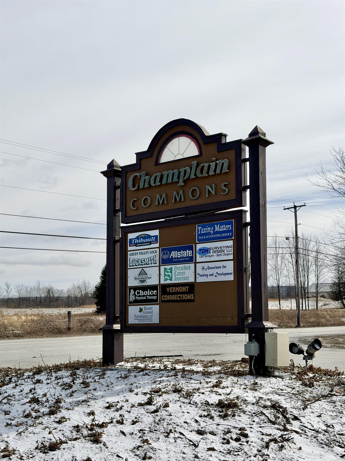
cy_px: 230
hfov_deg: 30.3
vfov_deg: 39.7
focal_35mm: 48
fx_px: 638
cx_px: 172
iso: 80
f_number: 1.78
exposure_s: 1/11364
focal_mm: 6.76
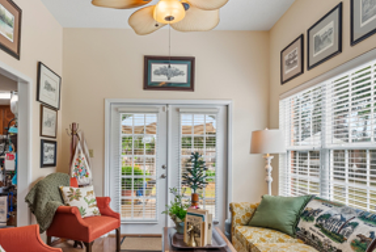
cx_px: 168
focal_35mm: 25
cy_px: 140
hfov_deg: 71.3
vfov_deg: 51.3
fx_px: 261
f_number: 5.6
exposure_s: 1/30
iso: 1000
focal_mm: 16
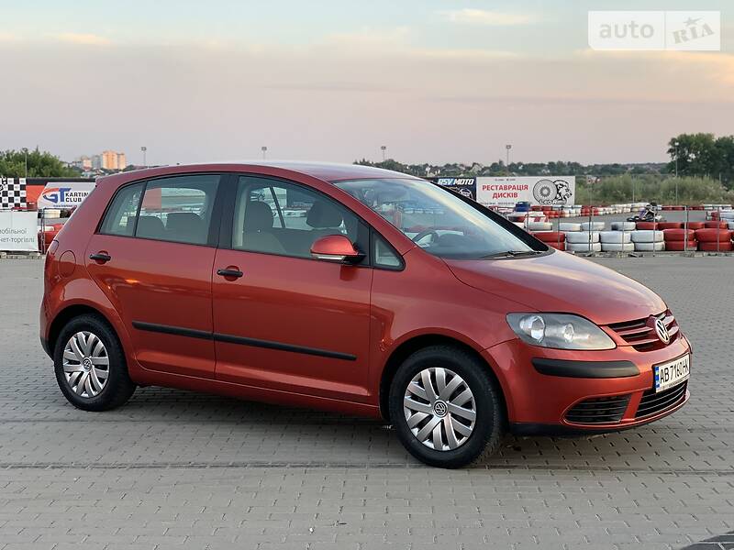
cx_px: 367
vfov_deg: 28.0
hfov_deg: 36.8
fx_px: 1103
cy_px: 275
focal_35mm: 52
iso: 50
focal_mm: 6
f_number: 2.4
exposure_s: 1/122
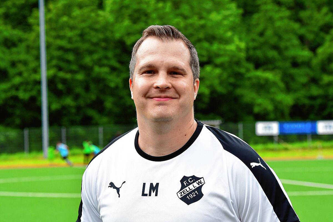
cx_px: 166
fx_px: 1179
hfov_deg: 16.1
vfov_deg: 10.8
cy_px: 111
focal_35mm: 128
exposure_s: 1/500
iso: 1000
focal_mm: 85
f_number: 6.3
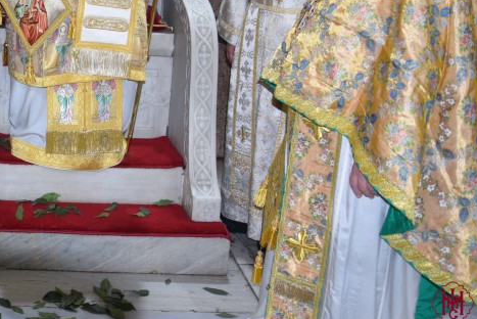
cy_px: -9
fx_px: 1526
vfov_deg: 11.8
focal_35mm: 115
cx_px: -35
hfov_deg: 17.2
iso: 800
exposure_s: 1/80
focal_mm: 35
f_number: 4.5
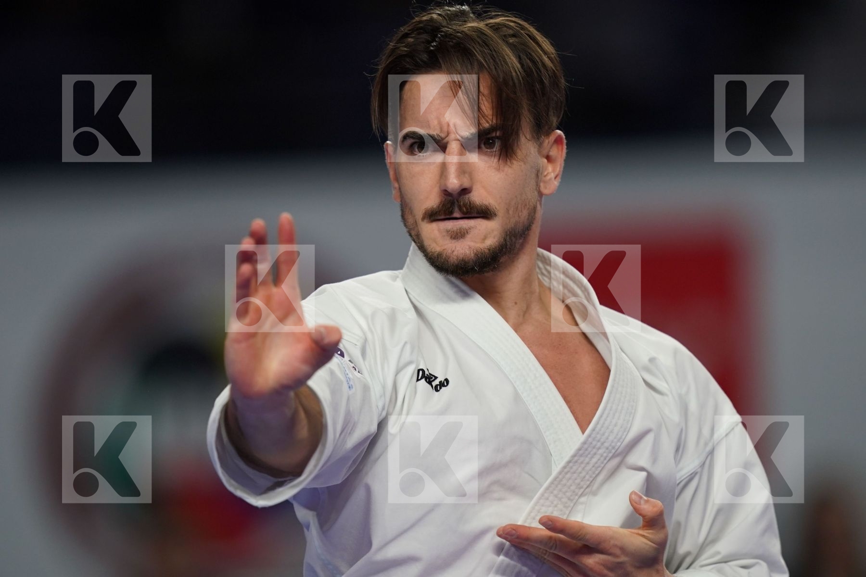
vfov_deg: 2.3
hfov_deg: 3.4
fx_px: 14432
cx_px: 433
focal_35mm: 600
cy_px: 288
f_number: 2.8
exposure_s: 1/400
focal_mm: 400
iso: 500
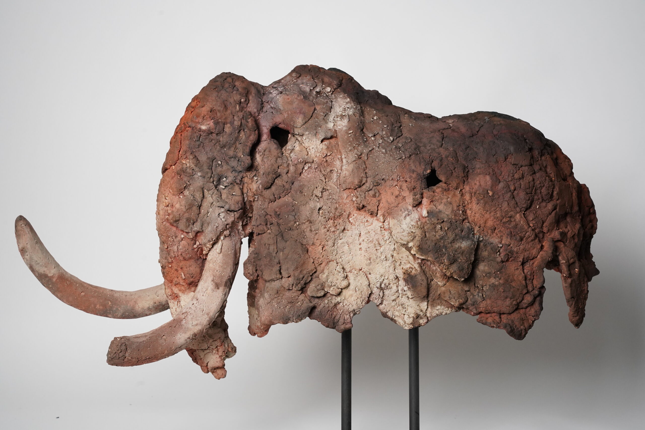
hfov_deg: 33.4
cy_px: 215
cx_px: 322
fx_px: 1075
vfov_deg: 22.6
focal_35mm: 60
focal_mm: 60
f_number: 11
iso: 3200
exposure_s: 1/125
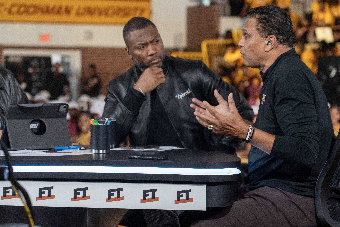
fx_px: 1284
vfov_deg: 10.1
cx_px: 212
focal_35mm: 136
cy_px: 95
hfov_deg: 15.1
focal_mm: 105
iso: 3200
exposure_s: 1/160
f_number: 4
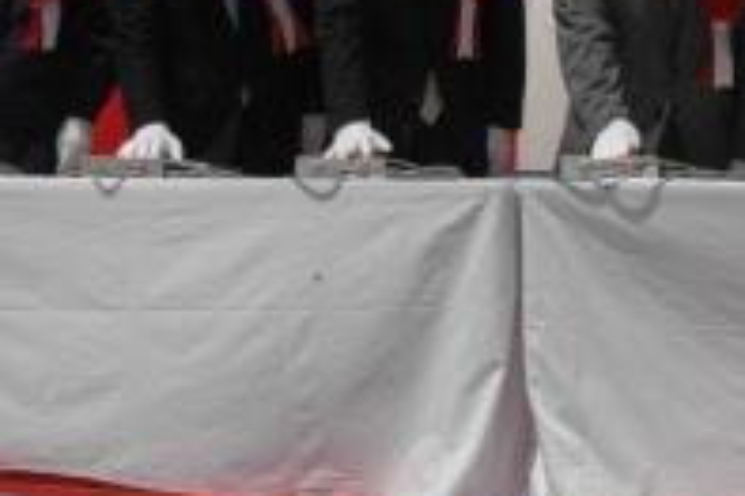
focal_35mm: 92
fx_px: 1905
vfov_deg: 14.5
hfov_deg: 22.0
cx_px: 212
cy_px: -34
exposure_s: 1/500
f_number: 25
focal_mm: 27
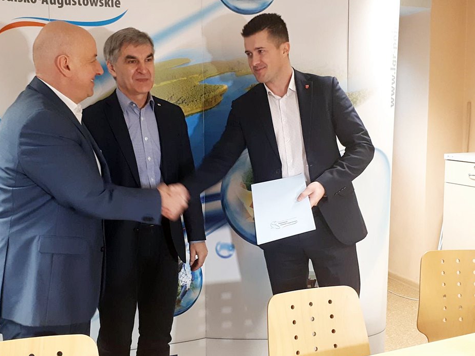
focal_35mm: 30
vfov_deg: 46.7
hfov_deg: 59.9
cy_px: 162
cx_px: 221
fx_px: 412
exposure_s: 1/20
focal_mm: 3.6
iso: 160
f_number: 1.9
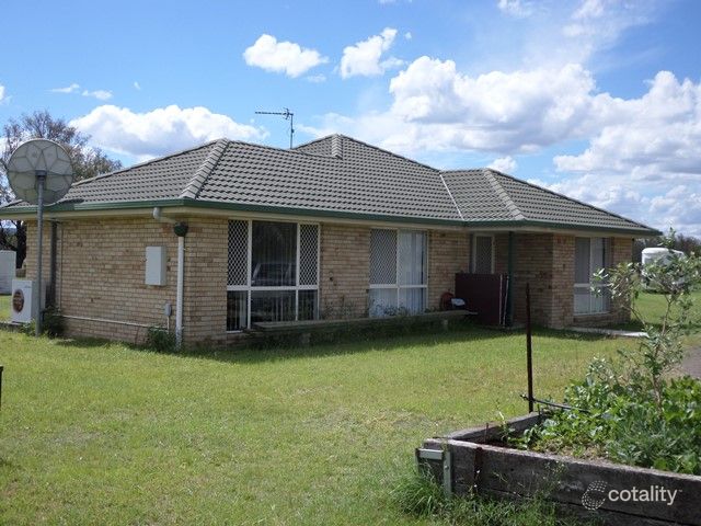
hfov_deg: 44.8
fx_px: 851
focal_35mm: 42
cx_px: 350
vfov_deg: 34.3
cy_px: 263
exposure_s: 1/1000
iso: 80
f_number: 3.9
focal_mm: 7.6
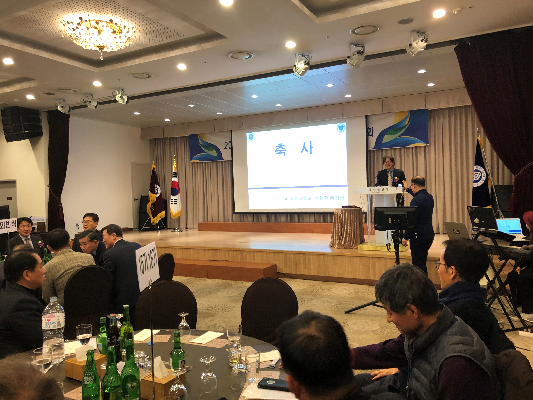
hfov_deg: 63.4
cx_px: 266
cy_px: 200
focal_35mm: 28
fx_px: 431
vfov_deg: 49.7
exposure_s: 1/15
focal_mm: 3.99
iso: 50
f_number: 1.8
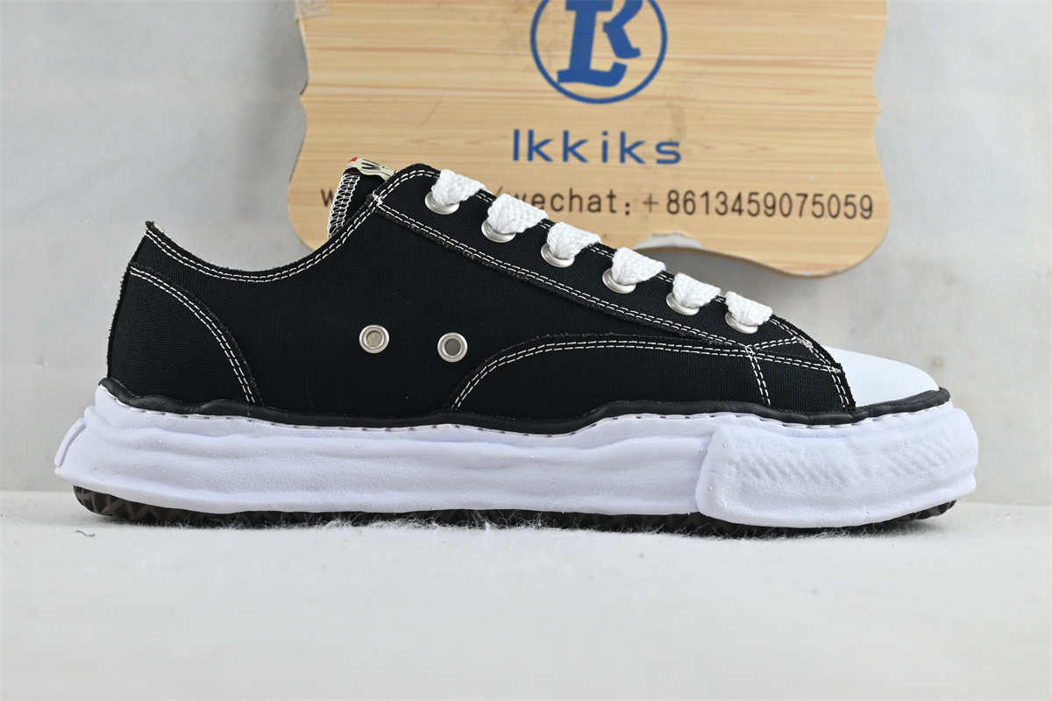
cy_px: 350
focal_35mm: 44
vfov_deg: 30.8
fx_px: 1271
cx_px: 526
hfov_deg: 45.0
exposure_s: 1/40
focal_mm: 29
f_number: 4.8
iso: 100
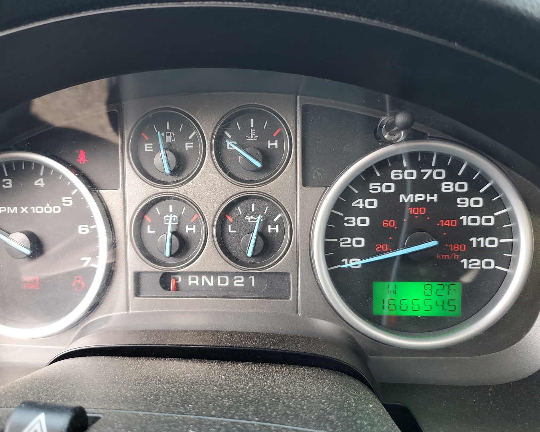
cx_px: 233
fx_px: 479
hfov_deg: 58.6
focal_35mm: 30
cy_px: 216
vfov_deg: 48.5
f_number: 1.5
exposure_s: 1/60.2
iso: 58
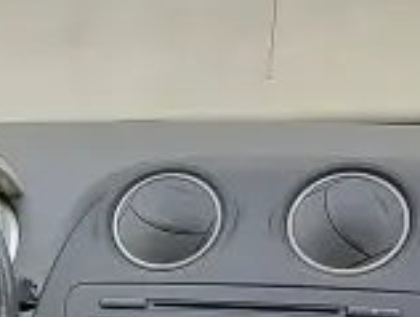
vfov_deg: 15.0
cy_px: 448
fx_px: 1130
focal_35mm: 93
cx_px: -122
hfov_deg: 19.5
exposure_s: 1/252
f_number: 1.8
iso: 100
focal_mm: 5.56
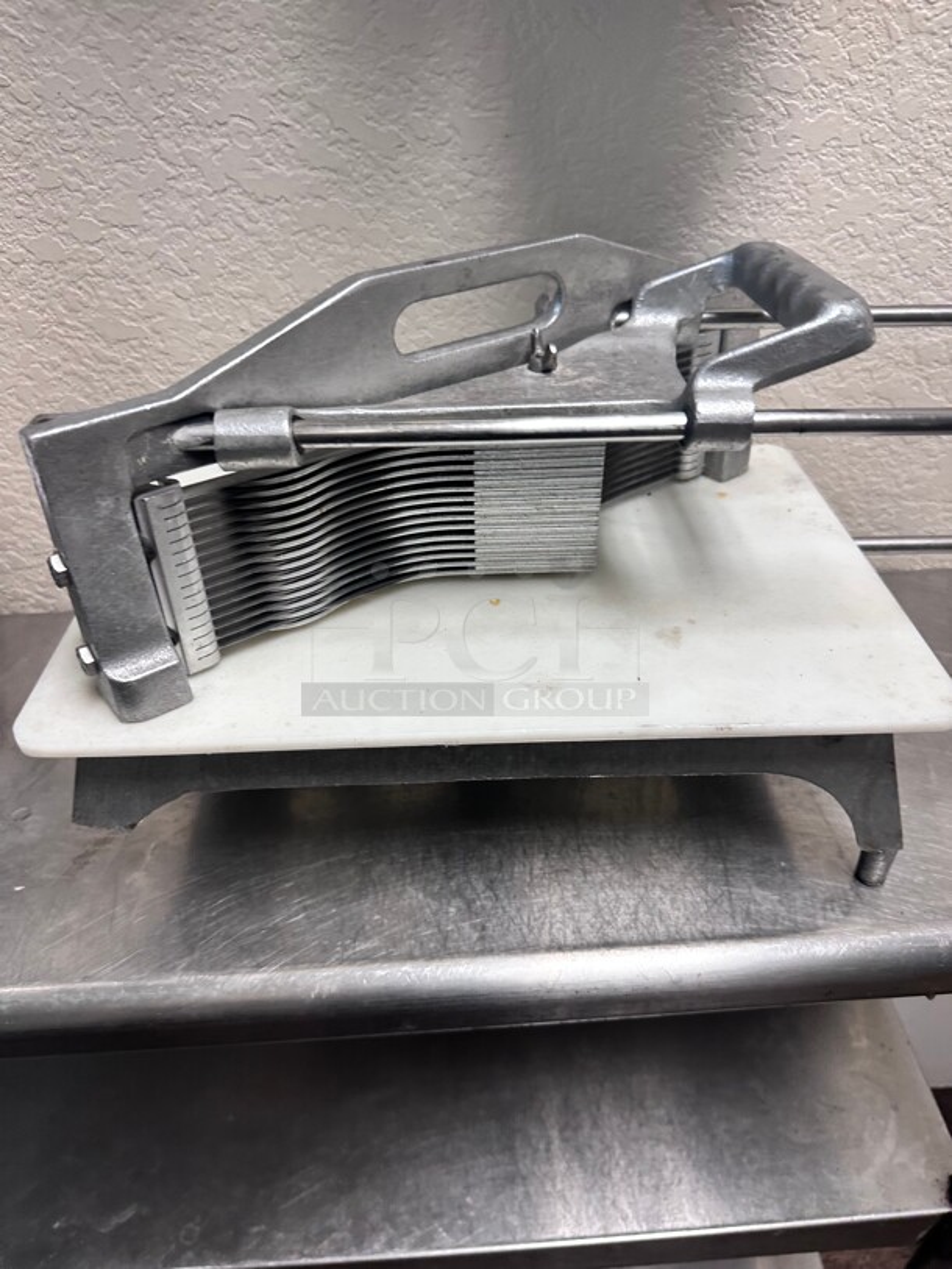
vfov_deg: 71.6
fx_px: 880
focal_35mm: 24
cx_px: 476
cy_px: 634
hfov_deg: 56.8
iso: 160
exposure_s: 1/60
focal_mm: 6.86
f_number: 1.78
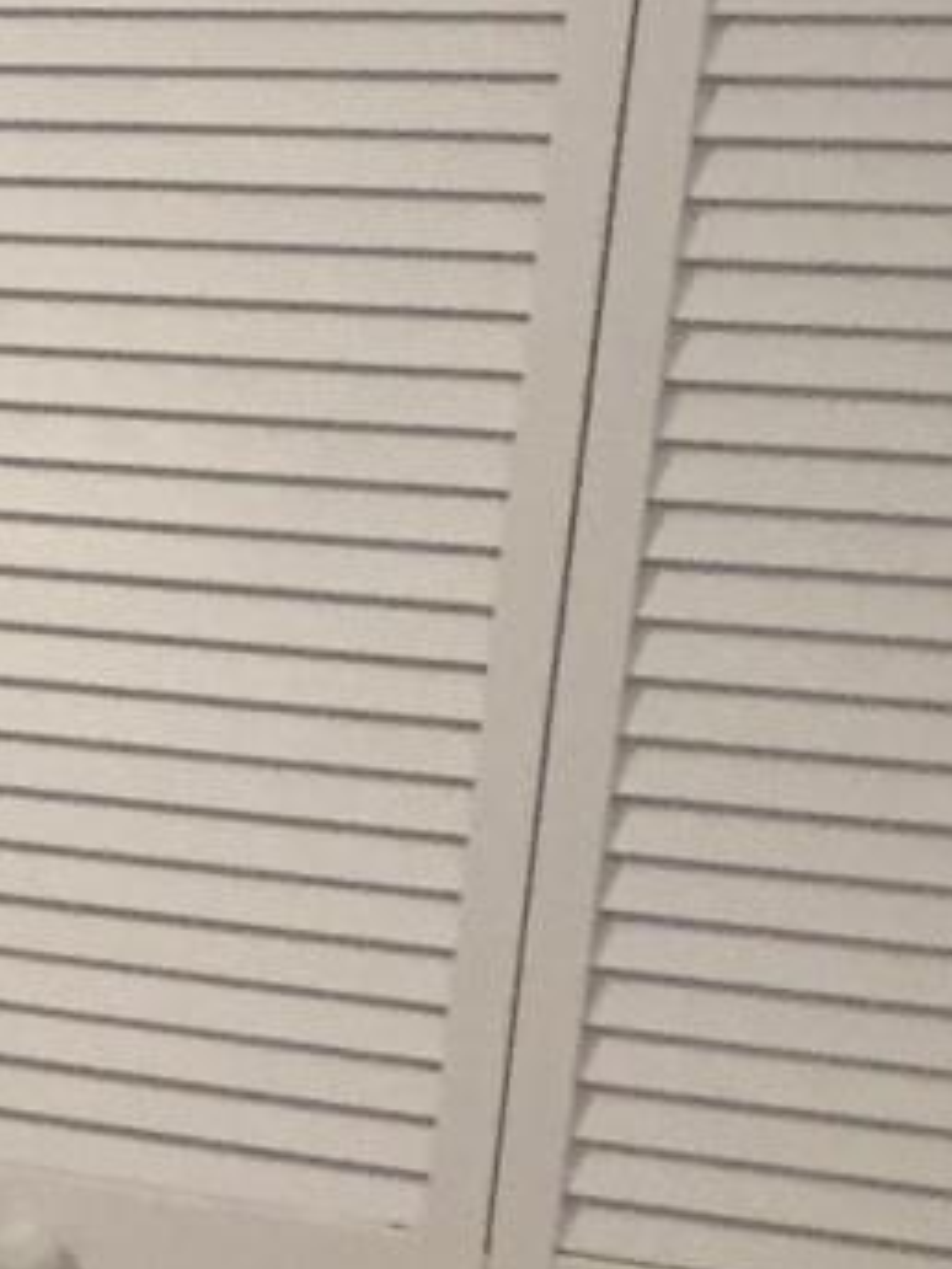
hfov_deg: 9.0
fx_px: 4950
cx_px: -1845
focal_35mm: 135
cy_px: 1018
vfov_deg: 14.5
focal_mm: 4.15
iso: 100
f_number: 2.2
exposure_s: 1/30
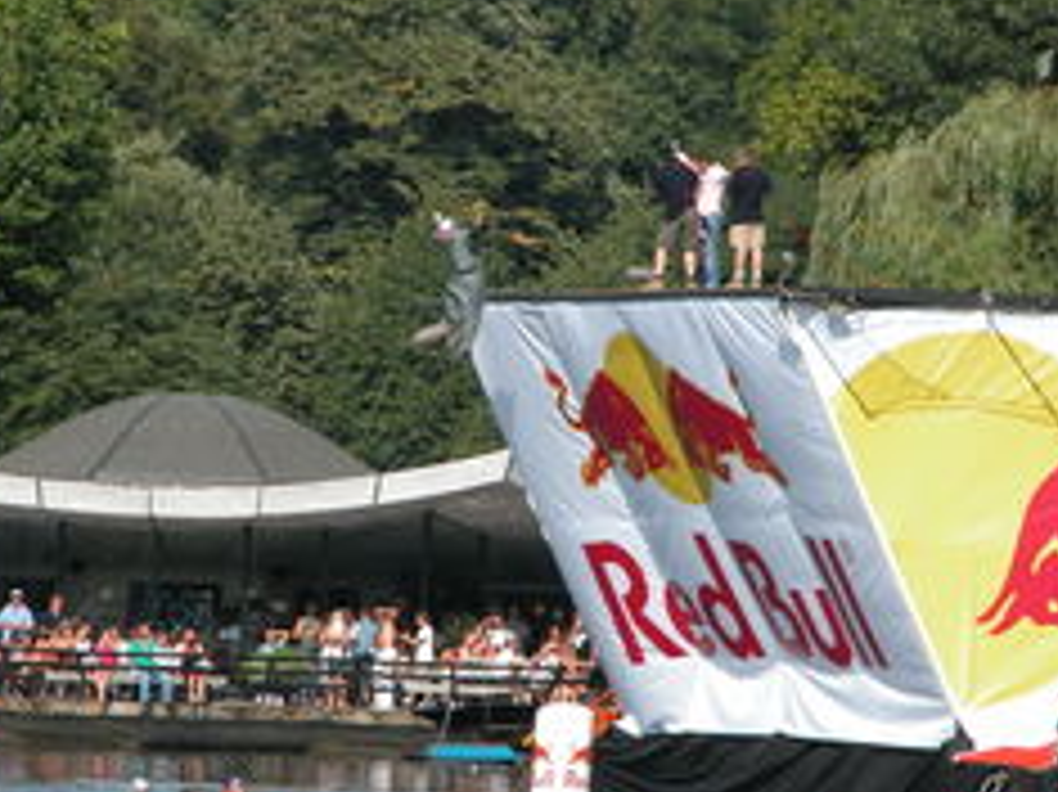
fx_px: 14572
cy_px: 423
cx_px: 545
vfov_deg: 3.1
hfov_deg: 4.2
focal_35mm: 477
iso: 100
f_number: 5.9
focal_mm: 71.2
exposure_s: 1/386
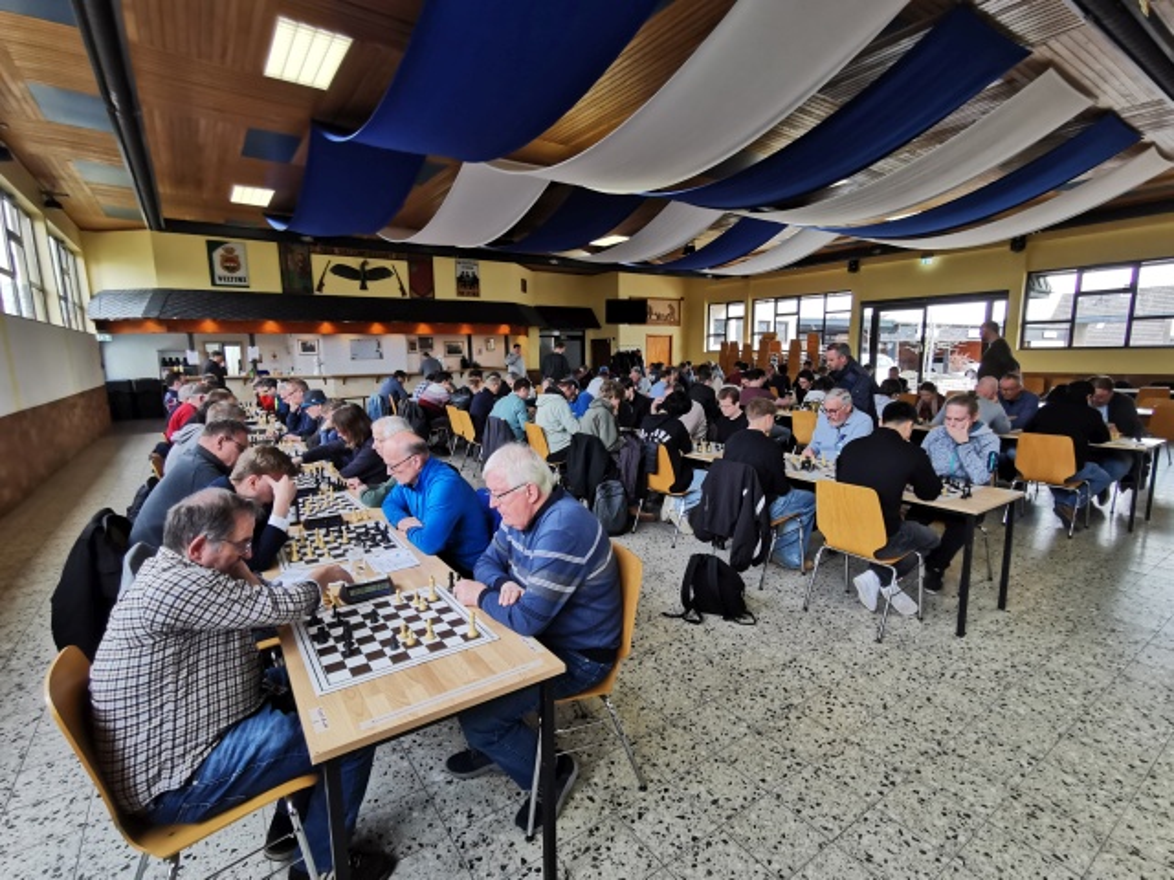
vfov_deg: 74.7
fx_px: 577
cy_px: 440
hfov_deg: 91.0
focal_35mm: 17
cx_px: 587
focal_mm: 2.35
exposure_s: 1/100
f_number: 2.2
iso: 160
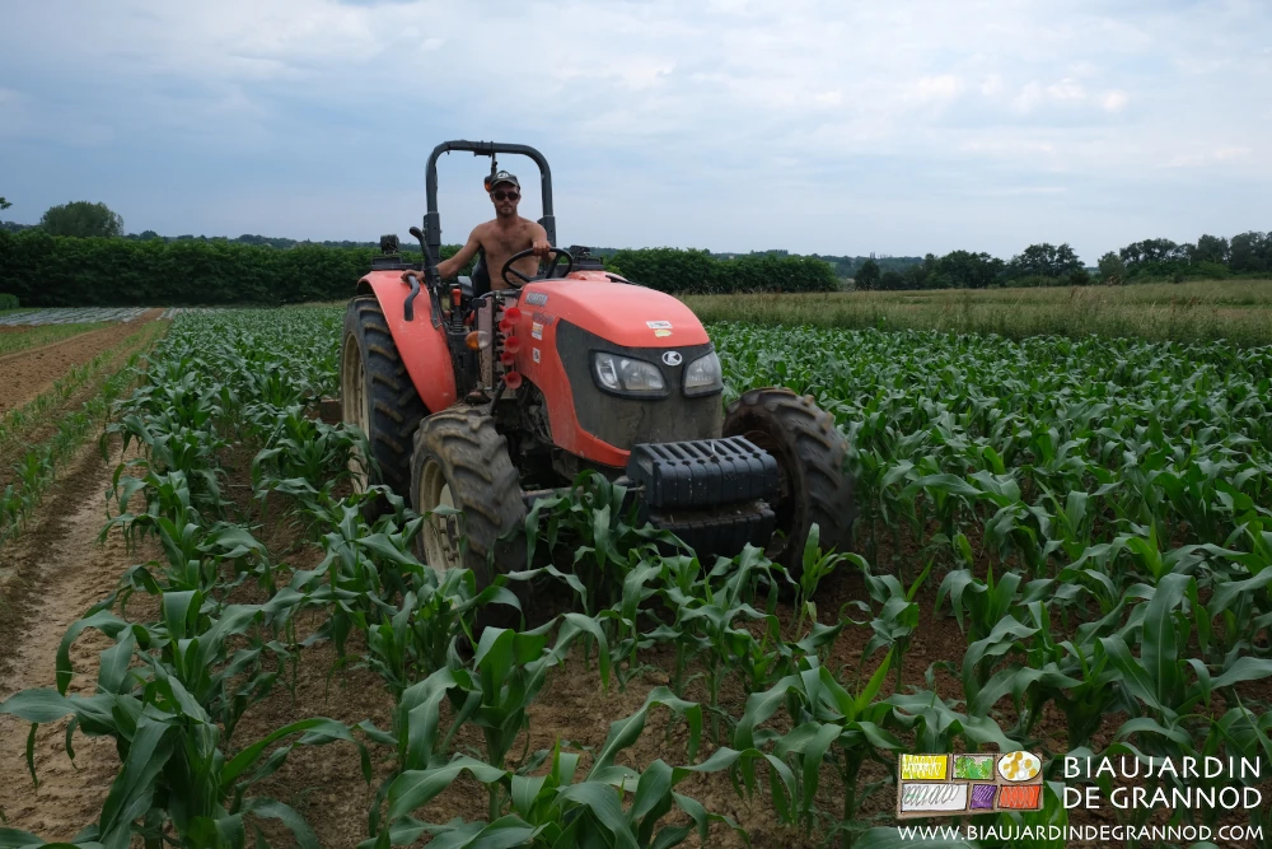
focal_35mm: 27
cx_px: 636
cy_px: 424
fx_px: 954
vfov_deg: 47.9
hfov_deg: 67.4
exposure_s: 1/250
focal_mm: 18
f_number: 8
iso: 320
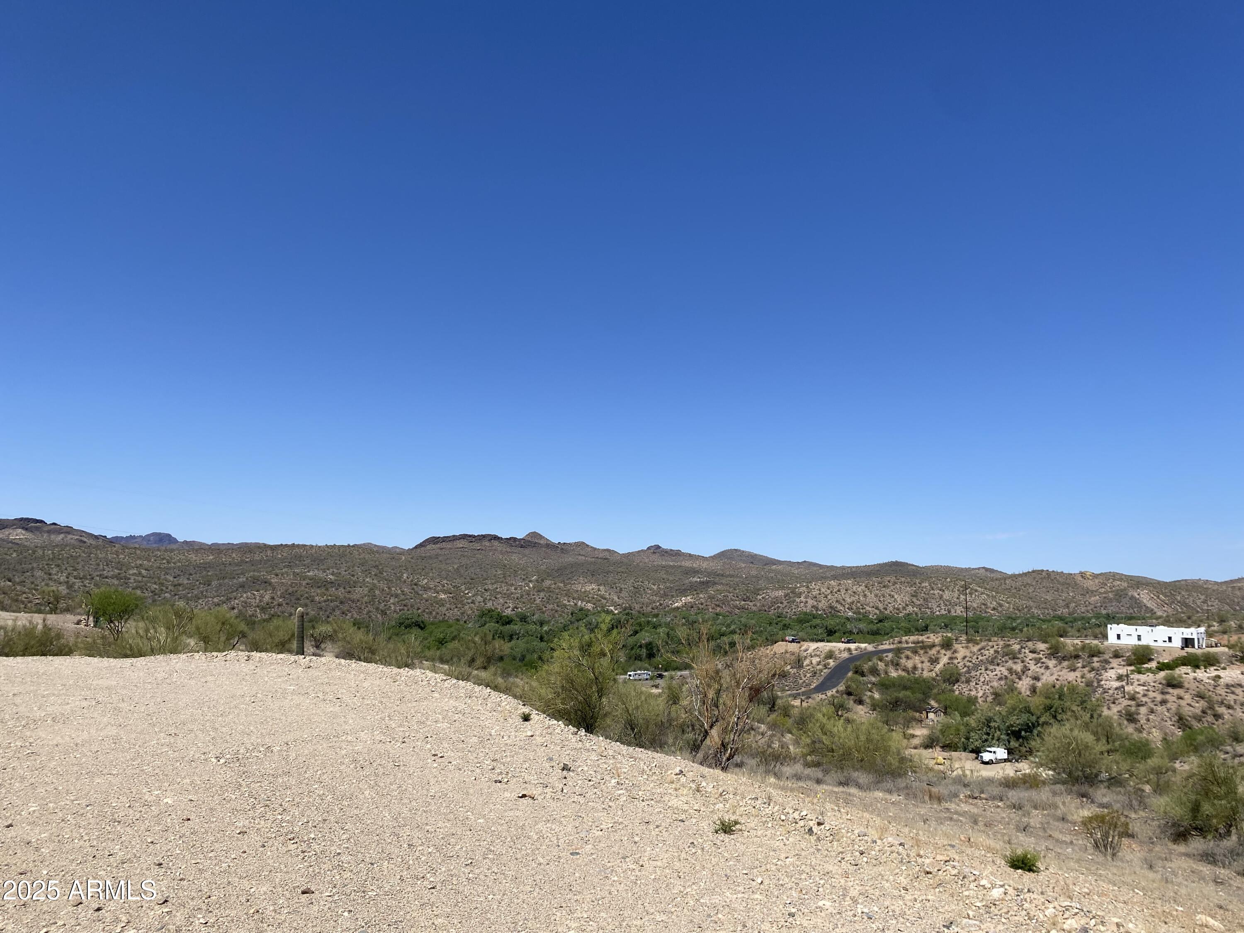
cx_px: 622
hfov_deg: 67.3
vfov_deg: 53.1
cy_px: 466
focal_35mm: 26
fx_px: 934
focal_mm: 4.25
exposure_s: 1/4608
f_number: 1.8
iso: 32
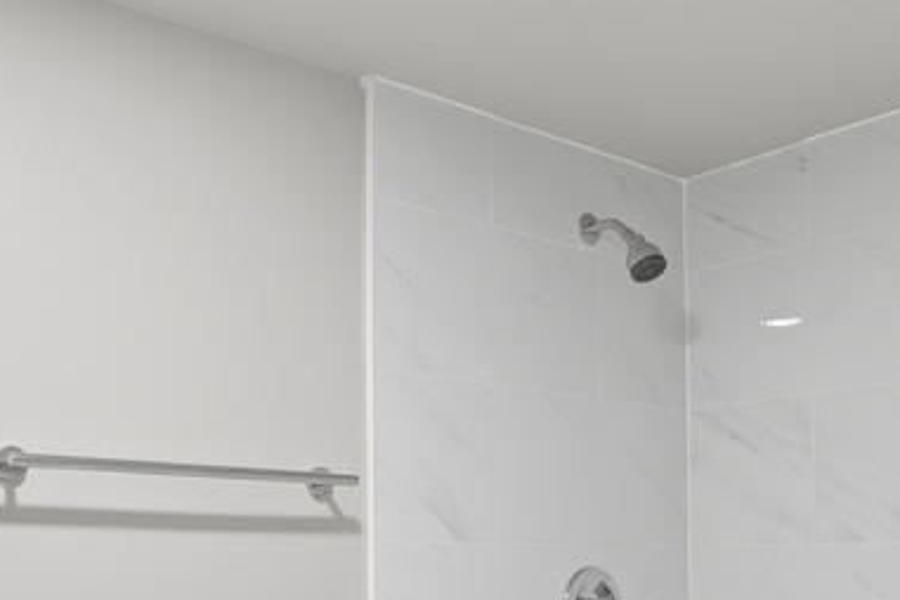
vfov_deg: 29.6
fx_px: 1075
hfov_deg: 44.4
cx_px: 267
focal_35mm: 43
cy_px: 565
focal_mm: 16
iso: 250
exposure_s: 1/80
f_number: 9
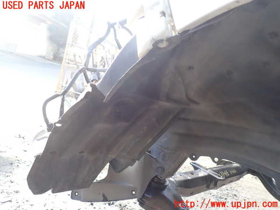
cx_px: 140
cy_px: 105
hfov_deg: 69.4
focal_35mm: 25
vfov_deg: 54.9
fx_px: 202
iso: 100
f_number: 2.8
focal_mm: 4.5
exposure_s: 1/100
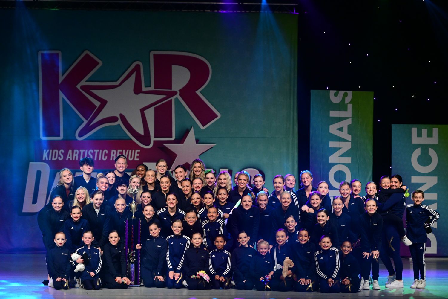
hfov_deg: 16.8
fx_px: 1518
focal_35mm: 122
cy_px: 150
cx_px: 224
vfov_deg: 11.2
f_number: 3.2
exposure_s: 1/1000
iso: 3200
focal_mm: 122
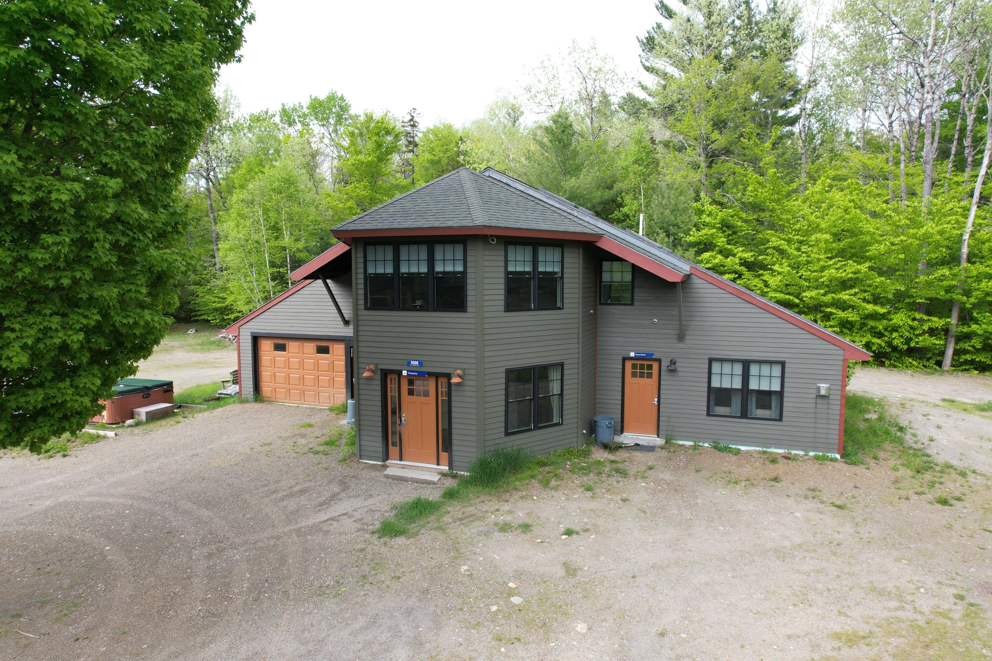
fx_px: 606
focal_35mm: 22
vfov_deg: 57.2
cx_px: 496
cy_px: 330
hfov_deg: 78.6
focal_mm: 8.38
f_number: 2.8
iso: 110
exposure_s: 1/400
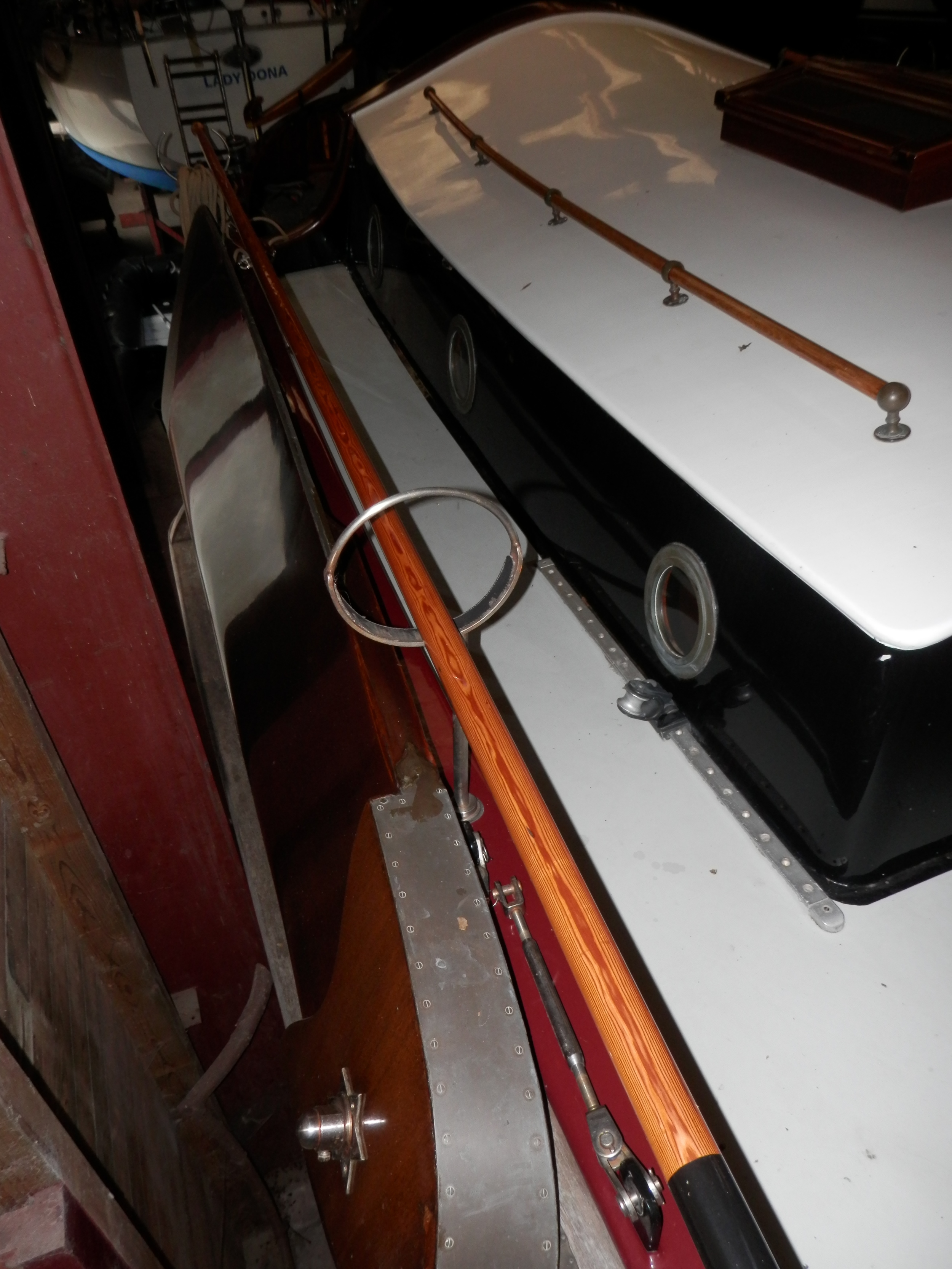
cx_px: 476
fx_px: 917
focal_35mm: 25
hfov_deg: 54.9
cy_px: 634
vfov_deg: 69.4
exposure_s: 1/30
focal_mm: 4.5
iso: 100
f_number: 3
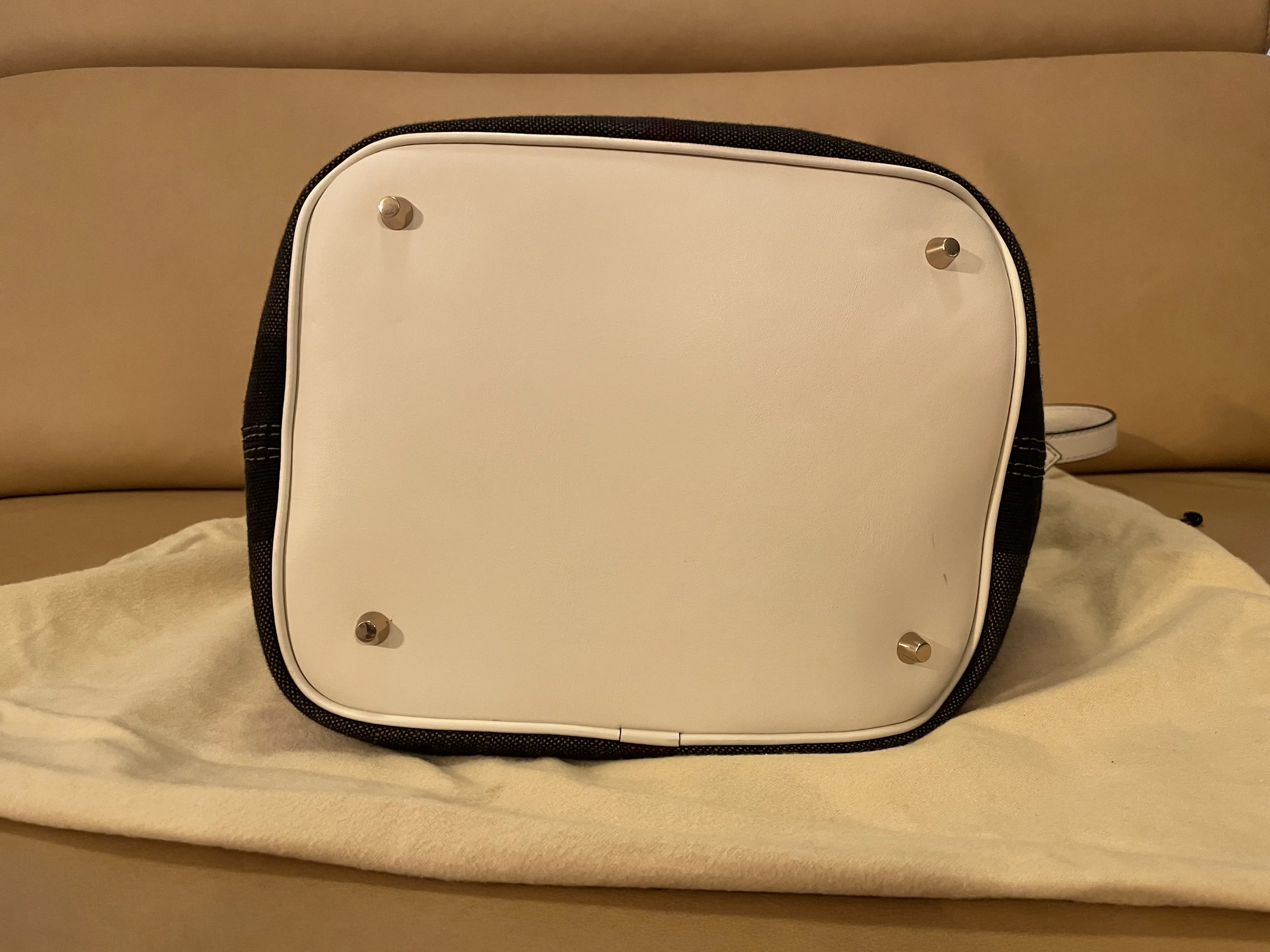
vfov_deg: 53.1
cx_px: 635
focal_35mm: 26
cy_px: 476
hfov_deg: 67.3
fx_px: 954
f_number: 1.6
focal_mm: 4.2
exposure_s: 1/50
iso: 320
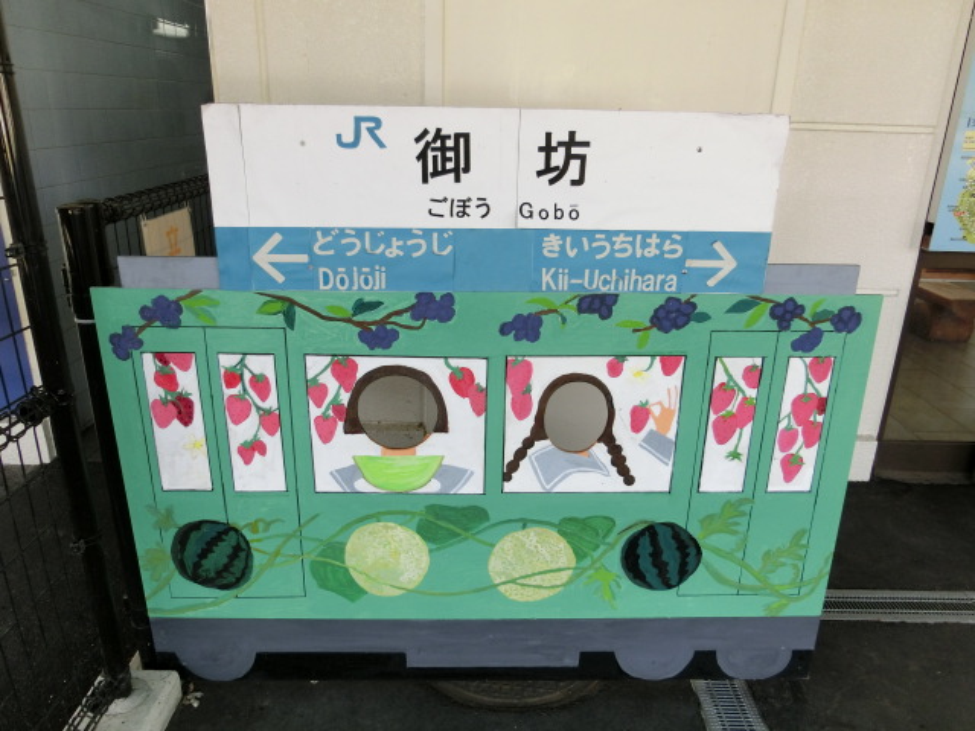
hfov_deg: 69.4
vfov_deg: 54.9
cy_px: 366
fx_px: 704
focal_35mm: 25
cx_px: 488
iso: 125
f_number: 3.5
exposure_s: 1/125
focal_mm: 4.5
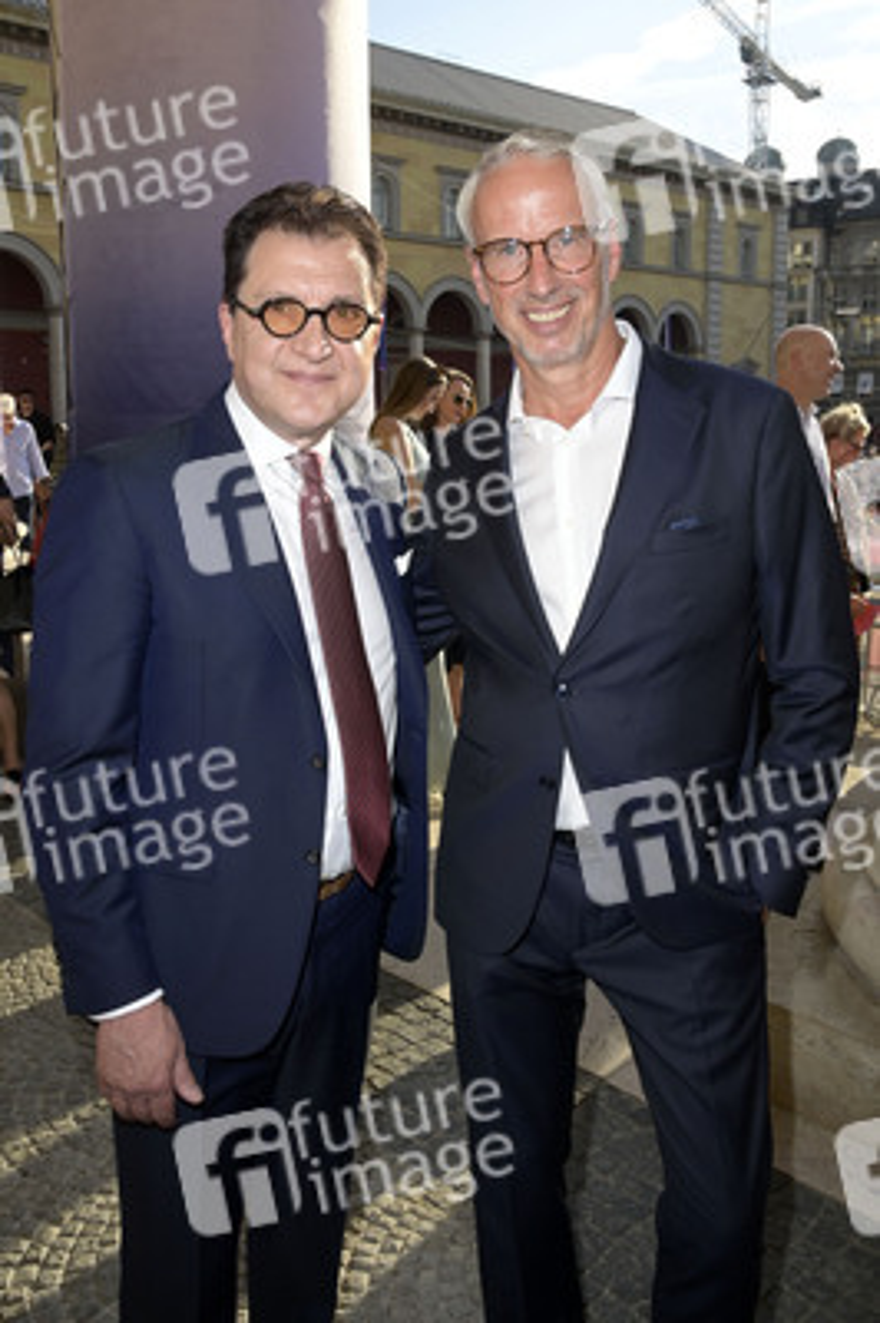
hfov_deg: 42.3
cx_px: 440
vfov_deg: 60.3
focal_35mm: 31
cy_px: 662
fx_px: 1139
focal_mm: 31
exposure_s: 1/250
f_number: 16
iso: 800
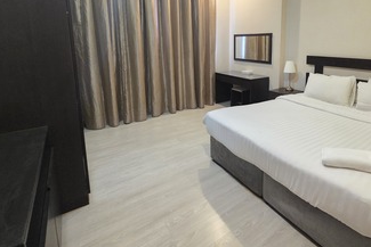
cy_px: 79
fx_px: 196
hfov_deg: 83.6
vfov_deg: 62.7
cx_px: 251
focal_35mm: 19
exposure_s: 1/40
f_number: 1.9
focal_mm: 2.2
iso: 1000
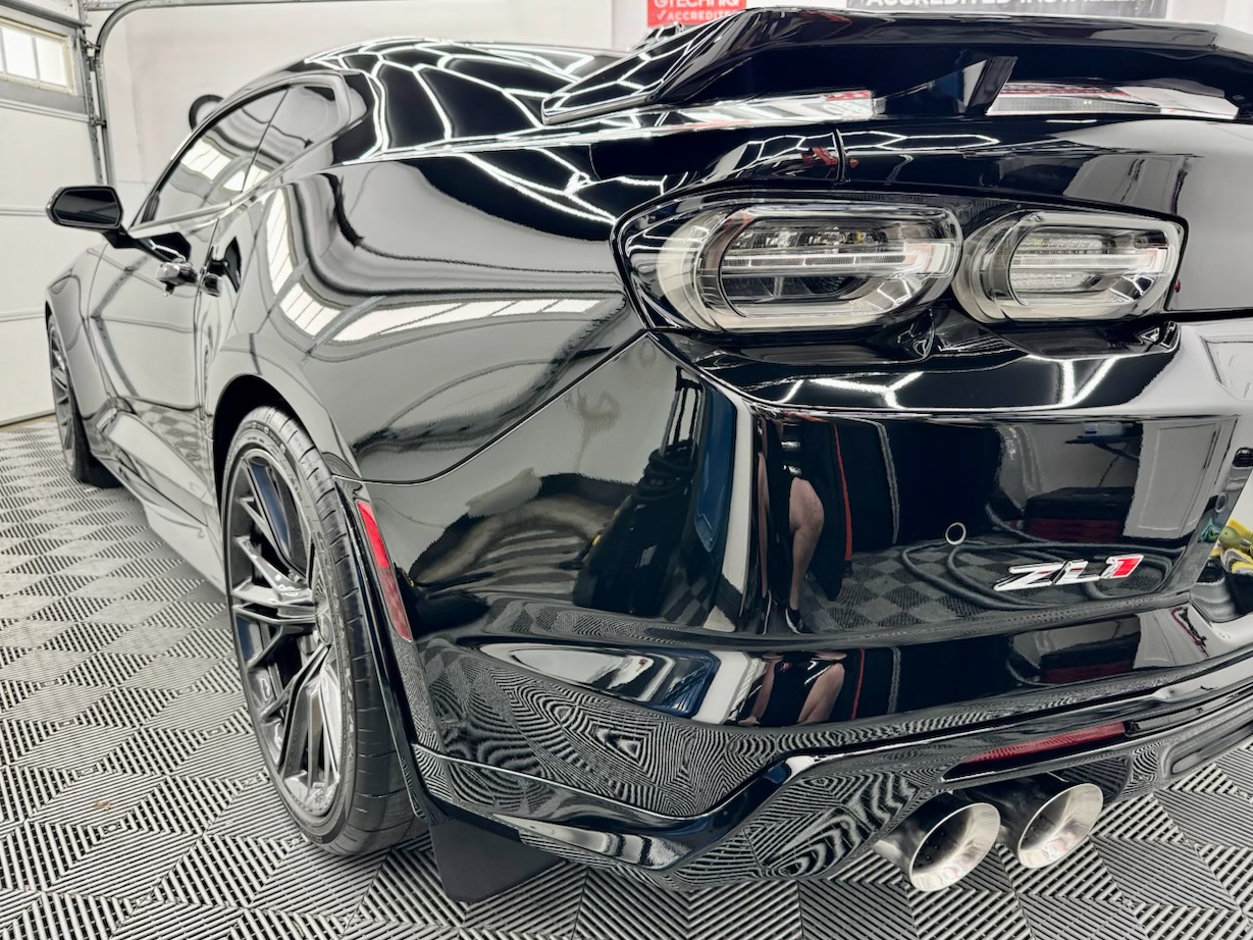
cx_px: 625
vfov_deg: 54.9
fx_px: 905
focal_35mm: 25
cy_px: 468
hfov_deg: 69.4
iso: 160
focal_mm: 6.76
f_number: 1.78
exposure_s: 1/60
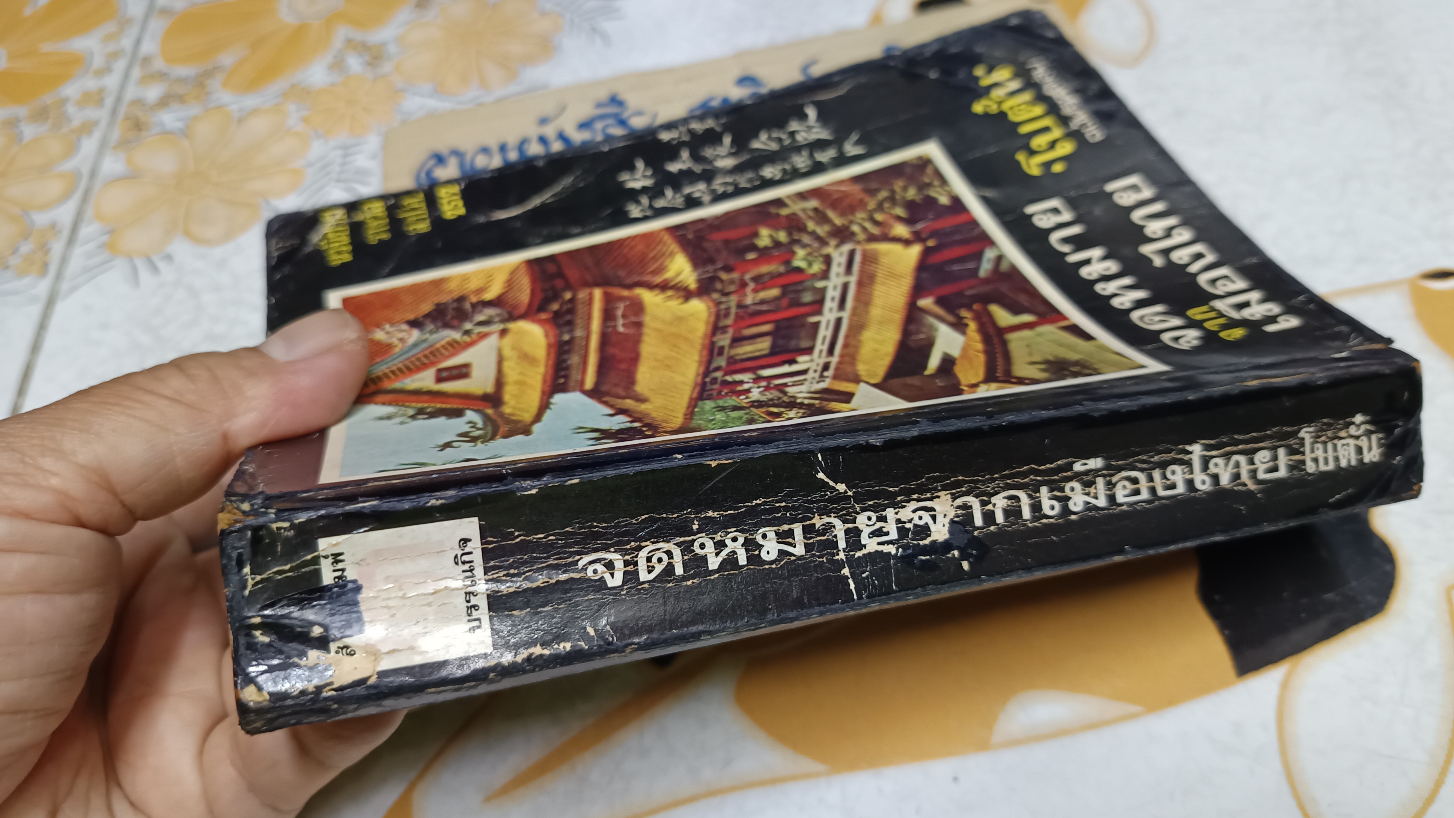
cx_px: 738
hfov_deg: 69.9
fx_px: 1041
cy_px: 392
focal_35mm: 27
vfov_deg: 42.9
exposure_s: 1/25
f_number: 1.7
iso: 1054
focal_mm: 5.31
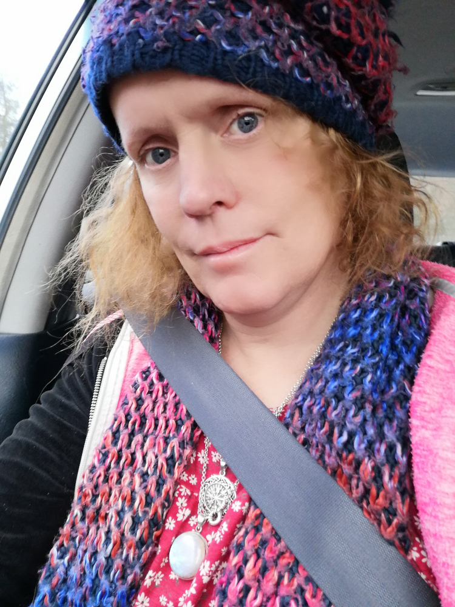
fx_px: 456
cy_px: 304
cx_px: 228
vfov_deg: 67.3
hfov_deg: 53.1
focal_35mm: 26
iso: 100
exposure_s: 1/33.3
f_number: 2
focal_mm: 3.81
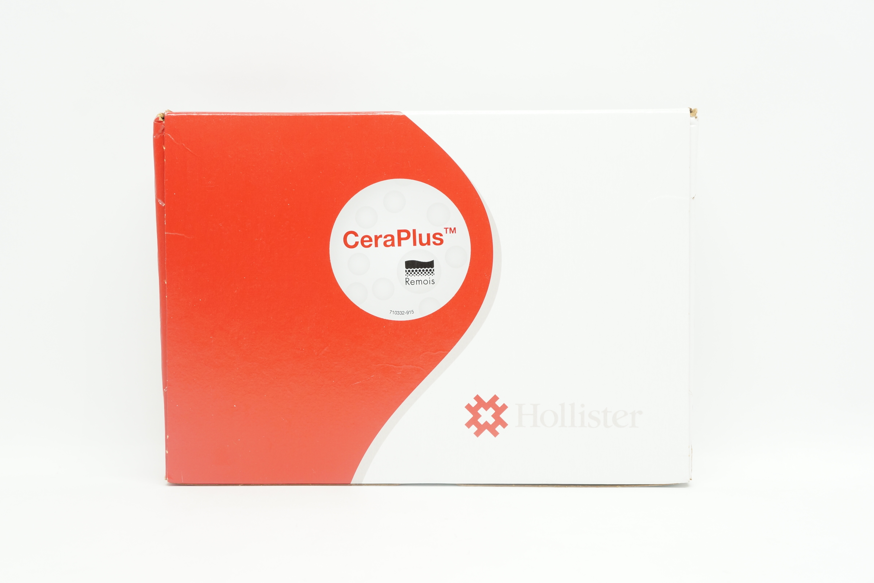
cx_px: 434
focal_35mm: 60
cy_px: 295
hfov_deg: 33.7
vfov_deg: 22.8
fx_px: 1445
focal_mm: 39
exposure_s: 1/25
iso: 400
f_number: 7.1
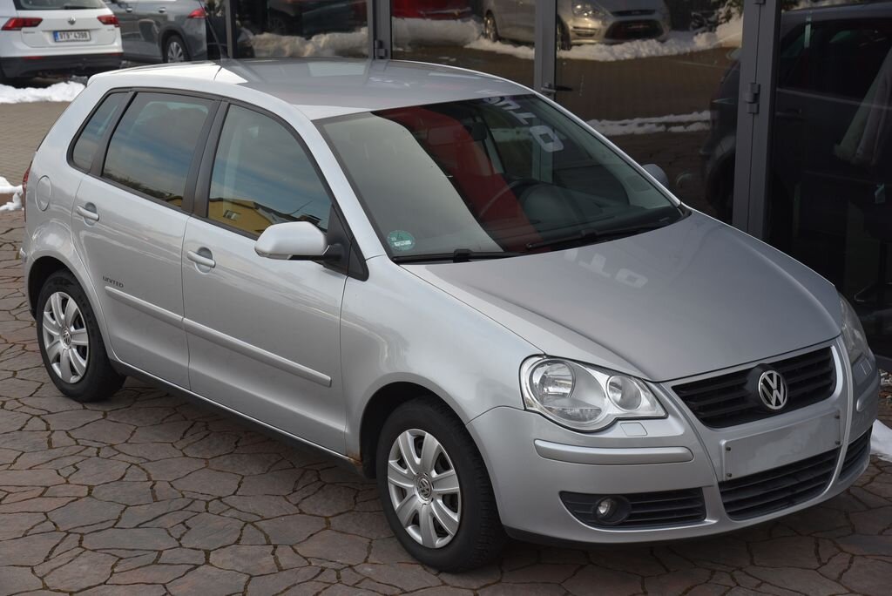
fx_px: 1735
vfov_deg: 19.5
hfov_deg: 28.8
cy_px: 298
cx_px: 446
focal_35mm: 70
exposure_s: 1/250
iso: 500
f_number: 8
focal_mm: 70
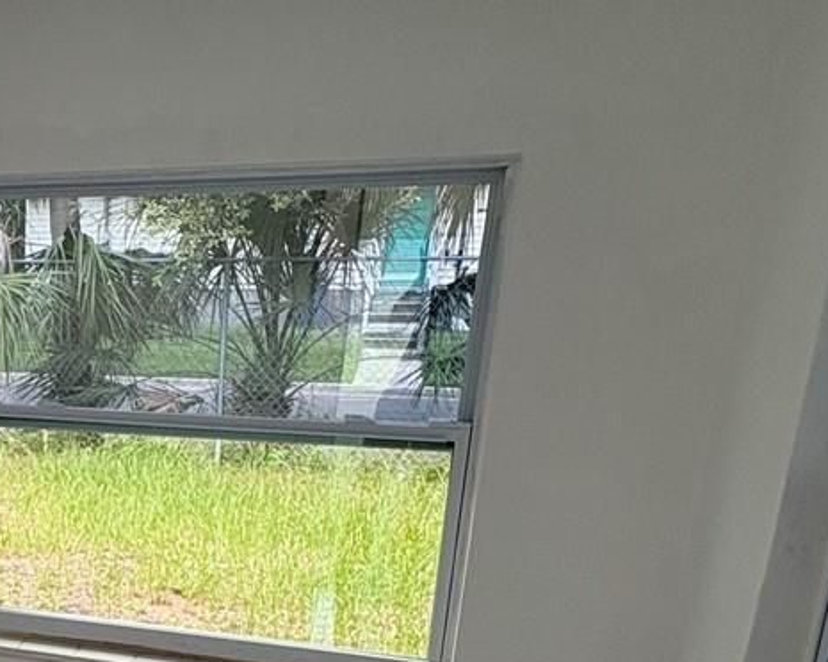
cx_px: -105
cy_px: 584
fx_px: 1152
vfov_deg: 30.8
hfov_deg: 33.8
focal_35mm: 47
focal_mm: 2.22
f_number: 2.2
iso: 64
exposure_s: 1/120
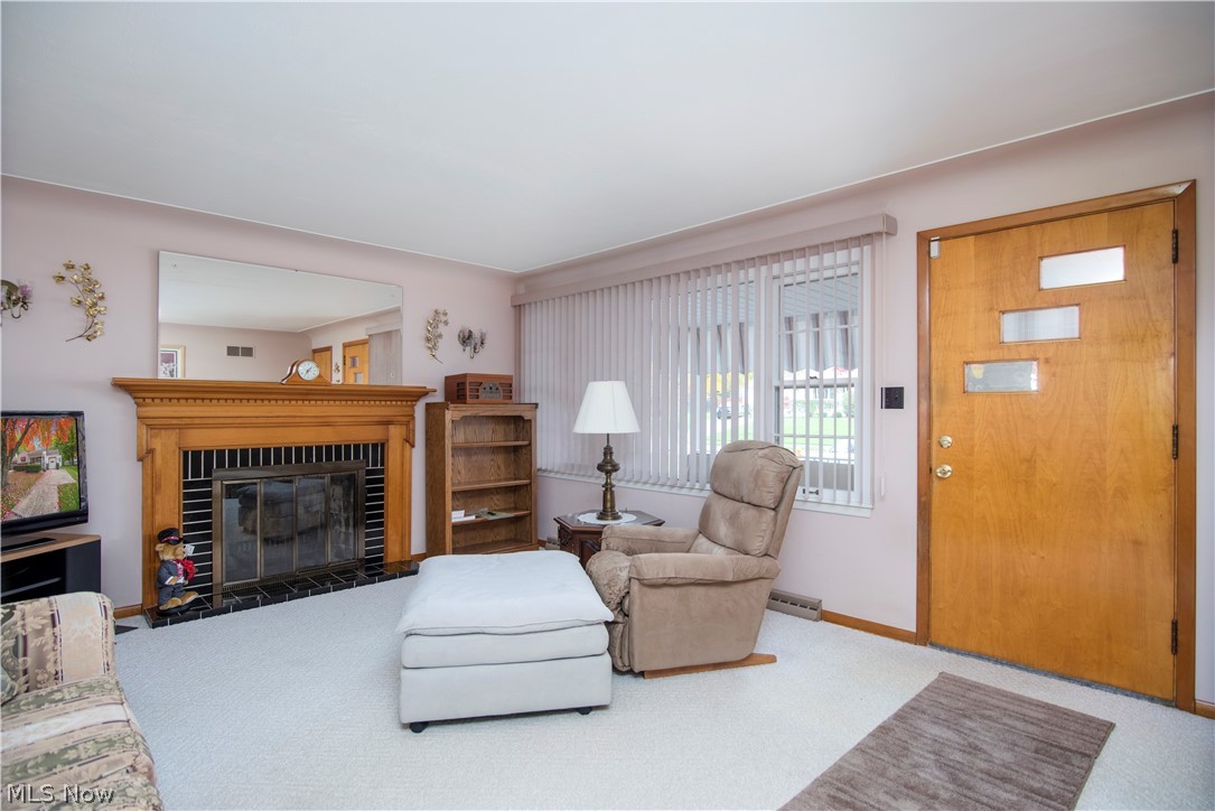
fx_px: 574
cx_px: 608
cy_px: 406
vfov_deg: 70.5
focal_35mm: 17
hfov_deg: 93.3
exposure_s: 2.5
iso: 640
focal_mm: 17
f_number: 5.6
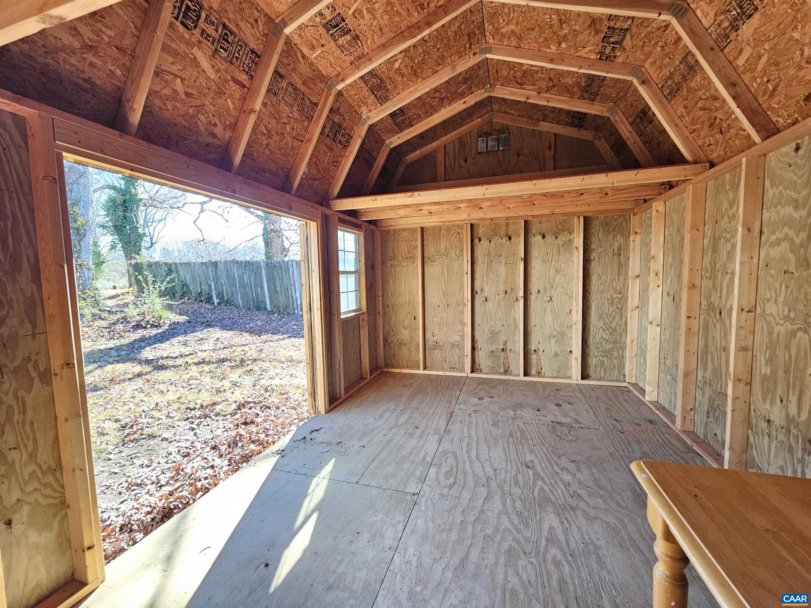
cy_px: 304
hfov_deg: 106.2
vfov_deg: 89.9
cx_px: 406
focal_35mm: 13
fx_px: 305
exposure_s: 1/60
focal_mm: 2.2
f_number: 2.2
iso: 160
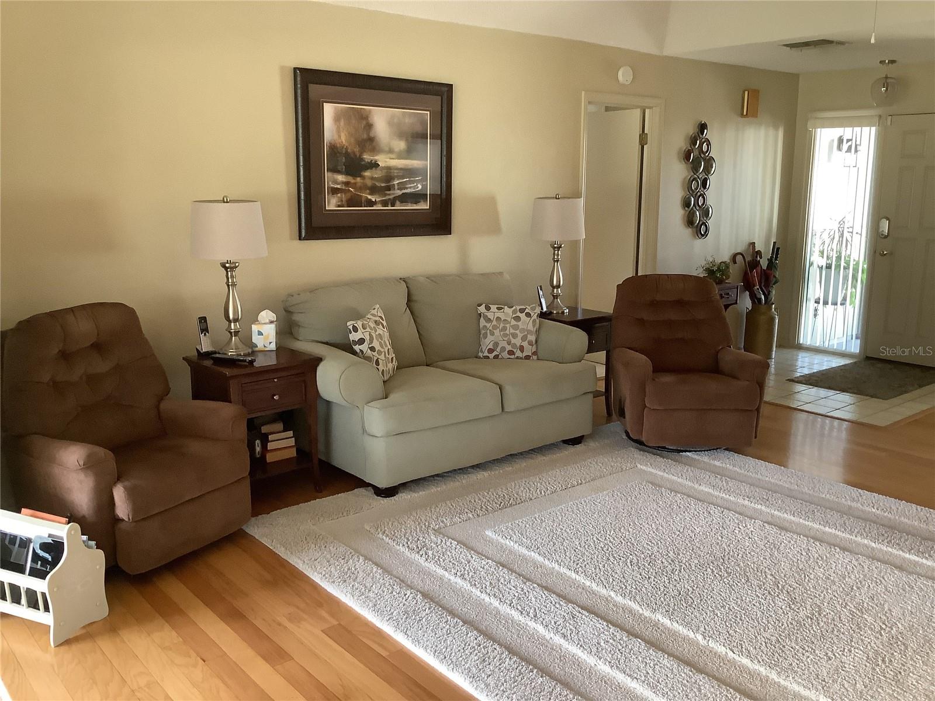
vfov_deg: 45.4
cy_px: 350
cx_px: 468
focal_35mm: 31
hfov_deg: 58.4
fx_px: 837
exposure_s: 1/40
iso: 250
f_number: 2.4
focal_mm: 3.3
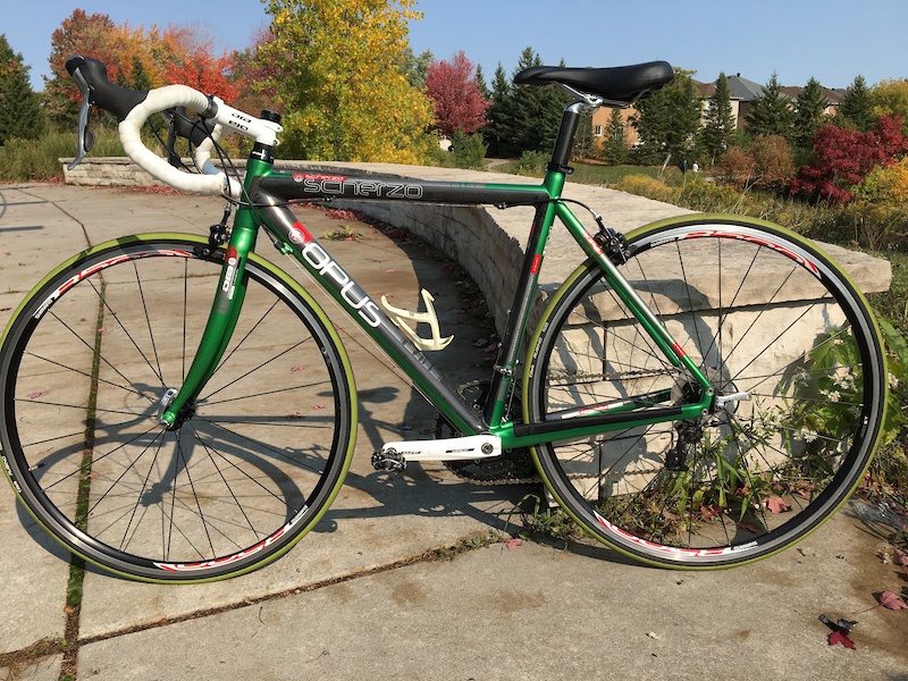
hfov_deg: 61.7
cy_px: 340
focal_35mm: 29
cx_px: 454
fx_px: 761
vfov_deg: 48.2
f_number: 2.2
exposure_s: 1/1748
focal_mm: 4.15
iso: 25
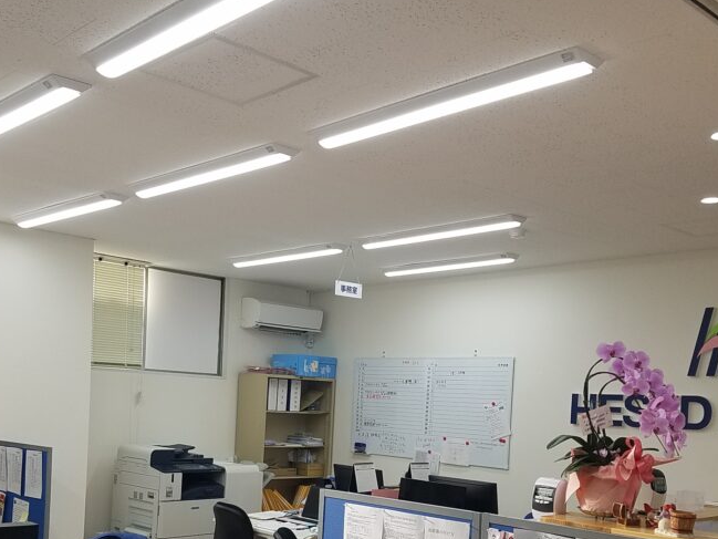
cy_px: 410
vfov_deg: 34.4
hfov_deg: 45.7
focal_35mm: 41
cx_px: 323
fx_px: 851
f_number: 1.7
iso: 50
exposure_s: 1/156
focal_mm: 4.2
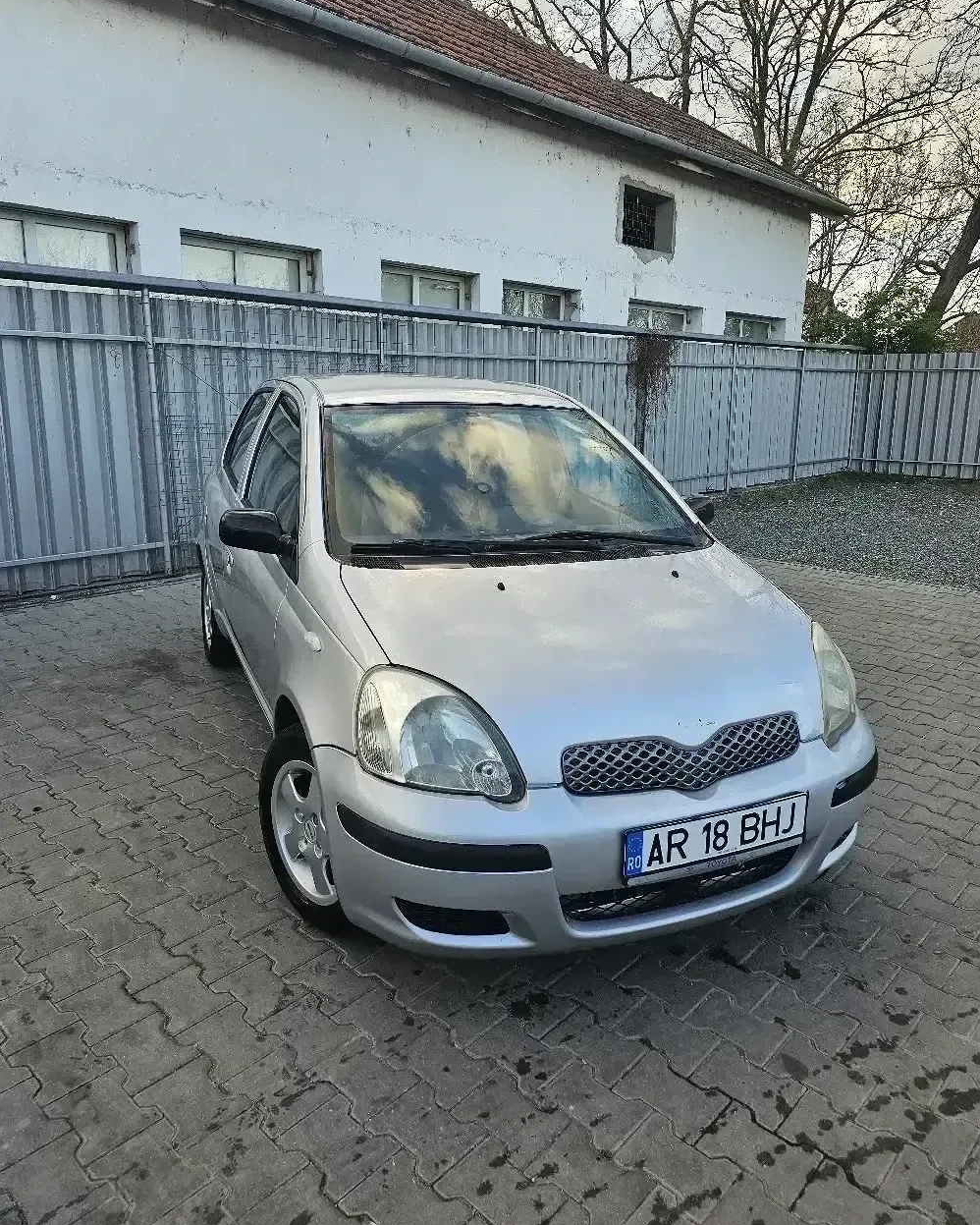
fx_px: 870
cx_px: 490
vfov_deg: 70.2
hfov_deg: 58.8
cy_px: 579
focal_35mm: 24
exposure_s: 1/101
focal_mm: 6.3
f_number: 1.7
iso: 20
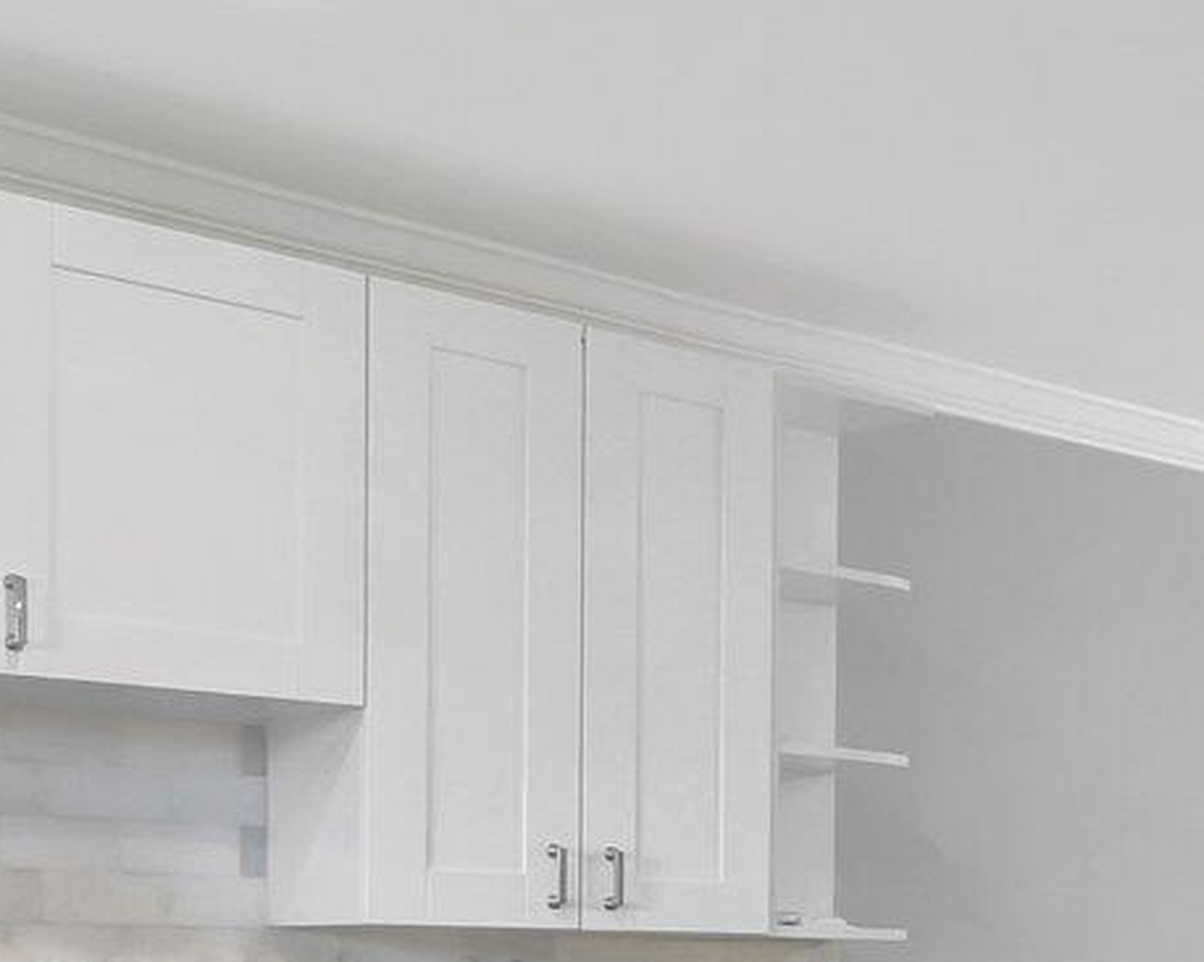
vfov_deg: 22.9
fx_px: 2244
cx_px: 1793
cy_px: 1029
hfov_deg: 23.9
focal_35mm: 63
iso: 1000
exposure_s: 1/20
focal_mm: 10
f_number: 8
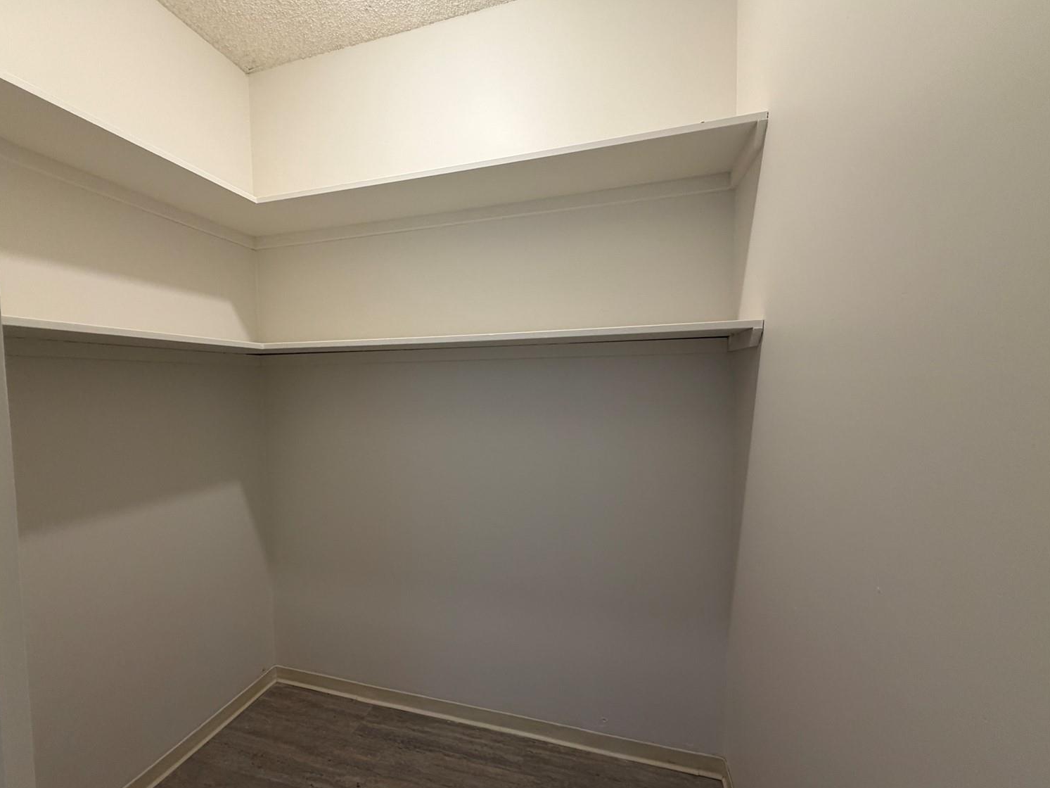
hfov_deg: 98.0
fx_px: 455
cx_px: 491
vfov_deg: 81.7
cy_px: 410
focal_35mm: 15
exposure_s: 1/60
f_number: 2.2
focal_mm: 2.22
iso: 200
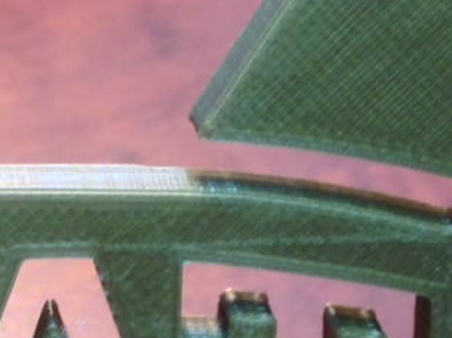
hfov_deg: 11.5
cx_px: 66
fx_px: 2232
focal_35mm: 171
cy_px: 593
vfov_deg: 8.4
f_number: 2.4
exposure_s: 1/20
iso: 50
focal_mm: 4.12
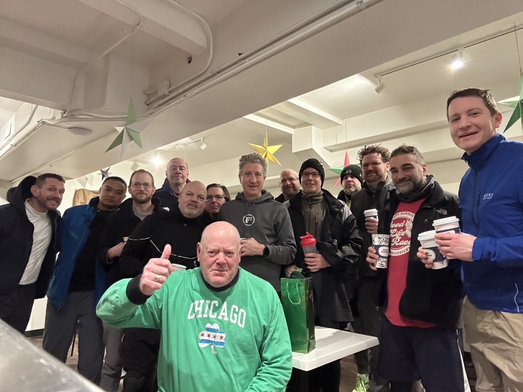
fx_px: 347
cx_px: 262
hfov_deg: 73.9
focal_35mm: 23
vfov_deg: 58.9
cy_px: 196
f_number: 1.9
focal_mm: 2.69
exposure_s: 1/30
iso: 400
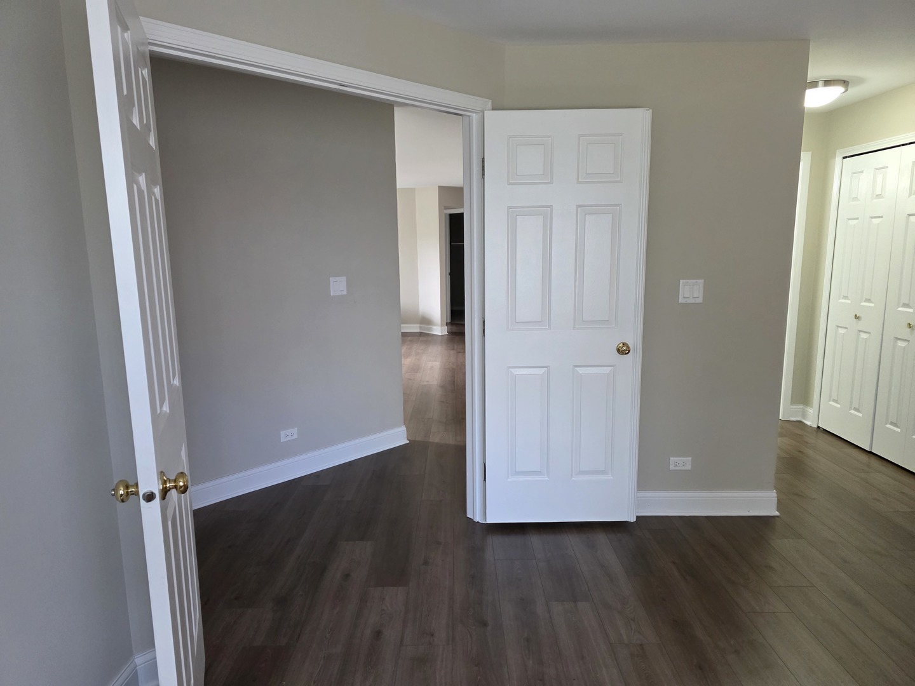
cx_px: 458
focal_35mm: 23
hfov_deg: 73.9
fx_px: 608
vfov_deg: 58.9
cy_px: 343
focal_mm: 6.3
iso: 500
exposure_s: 1/120
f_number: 1.7
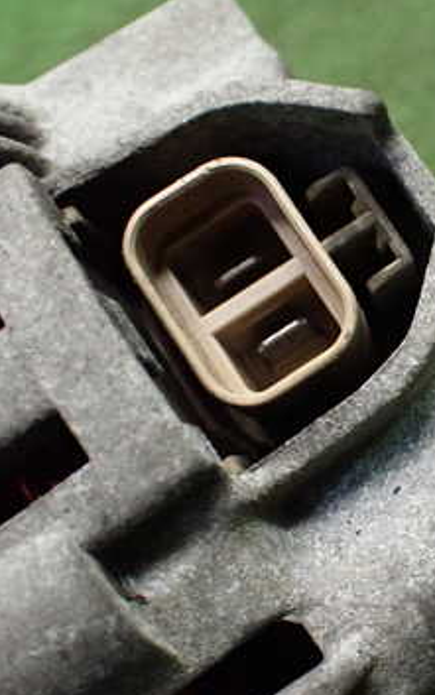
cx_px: 459
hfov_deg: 22.8
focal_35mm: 54
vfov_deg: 37.5
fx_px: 1023
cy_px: 376
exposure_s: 1/125
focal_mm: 5.4
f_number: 2.3
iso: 800
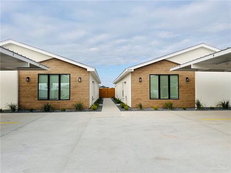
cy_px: 86
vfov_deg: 56.8
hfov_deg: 71.6
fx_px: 160
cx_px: 116
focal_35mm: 24
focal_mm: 6.86
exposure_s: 1/3356
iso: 80
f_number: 1.78
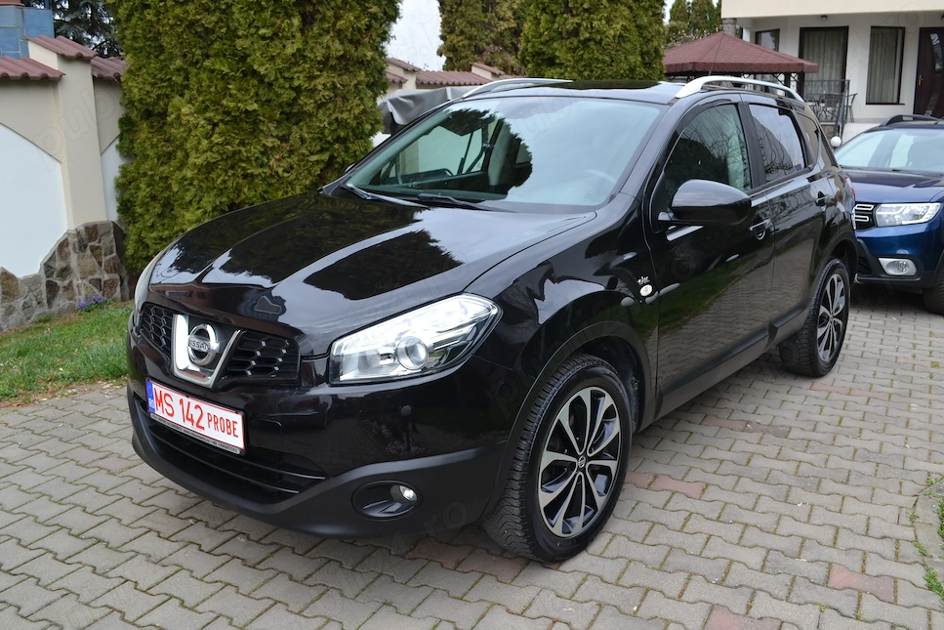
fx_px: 813
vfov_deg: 42.3
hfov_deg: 60.3
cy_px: 306
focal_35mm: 31
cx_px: 478
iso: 140
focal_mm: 20
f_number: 5.6
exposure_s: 1/125
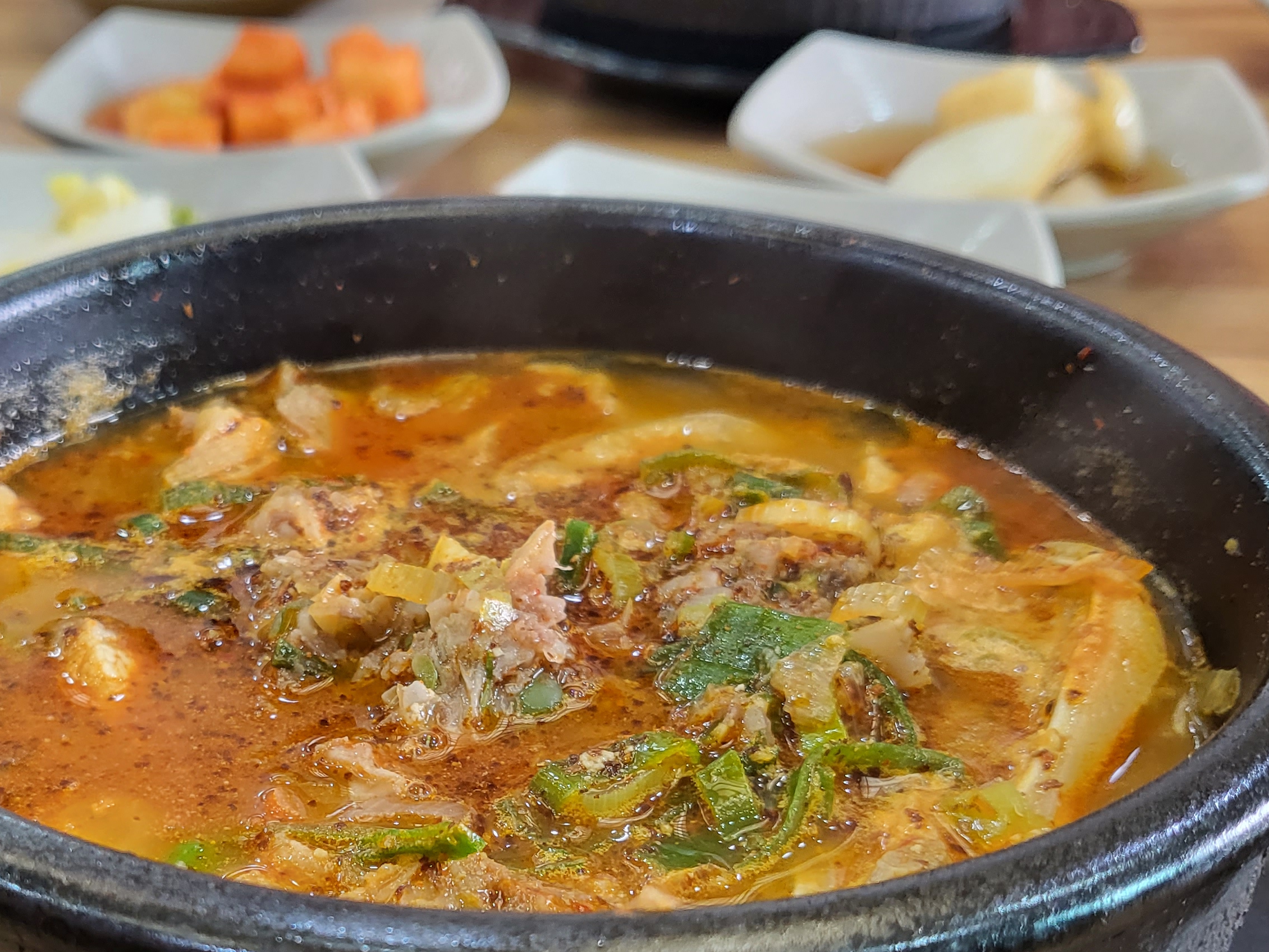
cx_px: 413
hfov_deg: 40.7
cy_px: 707
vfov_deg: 31.0
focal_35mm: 46
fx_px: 1686
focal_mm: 4.25
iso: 200
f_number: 1.8
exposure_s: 1/40
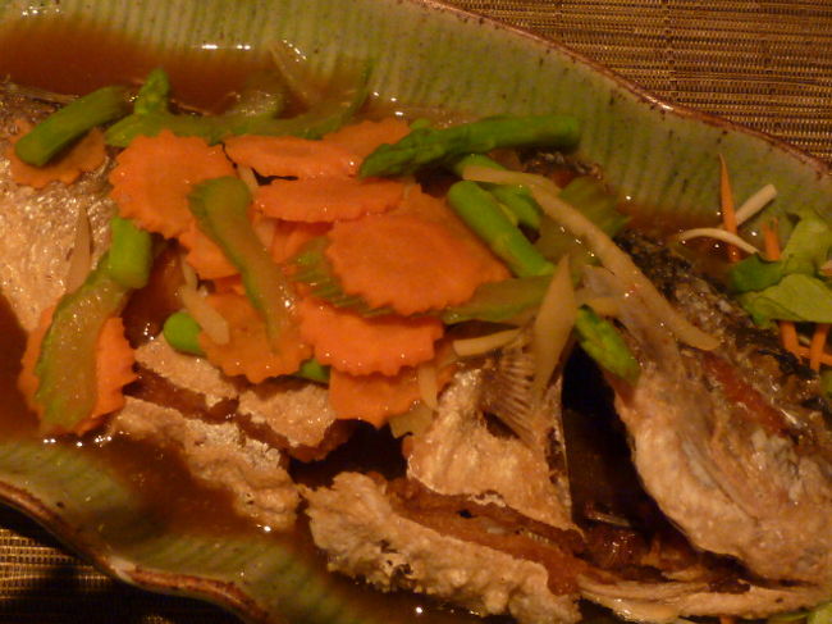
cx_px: 416
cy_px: 312
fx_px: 1153
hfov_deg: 39.7
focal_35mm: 48
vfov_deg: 30.2
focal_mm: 4.4
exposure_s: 1/4
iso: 400
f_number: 3.3
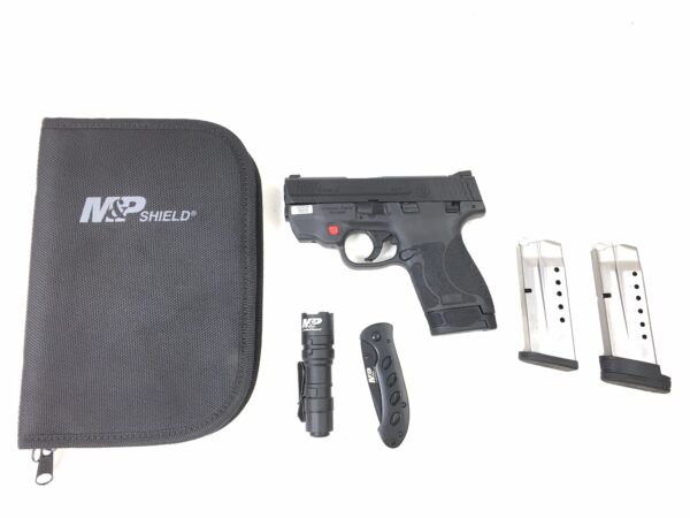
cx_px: 345
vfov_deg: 48.2
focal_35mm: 29
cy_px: 259
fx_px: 578
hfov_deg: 61.7
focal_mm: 4.15
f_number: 2.2
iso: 64
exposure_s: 1/30
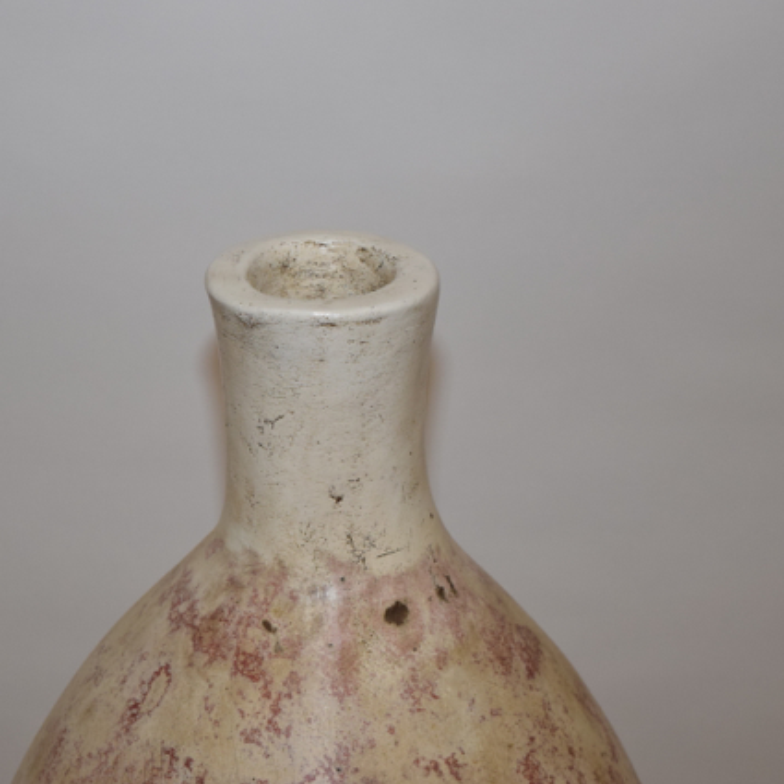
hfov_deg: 16.5
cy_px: 392
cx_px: 295
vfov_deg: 16.5
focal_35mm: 106
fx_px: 2707
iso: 800
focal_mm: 55
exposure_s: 1/125
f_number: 5.6
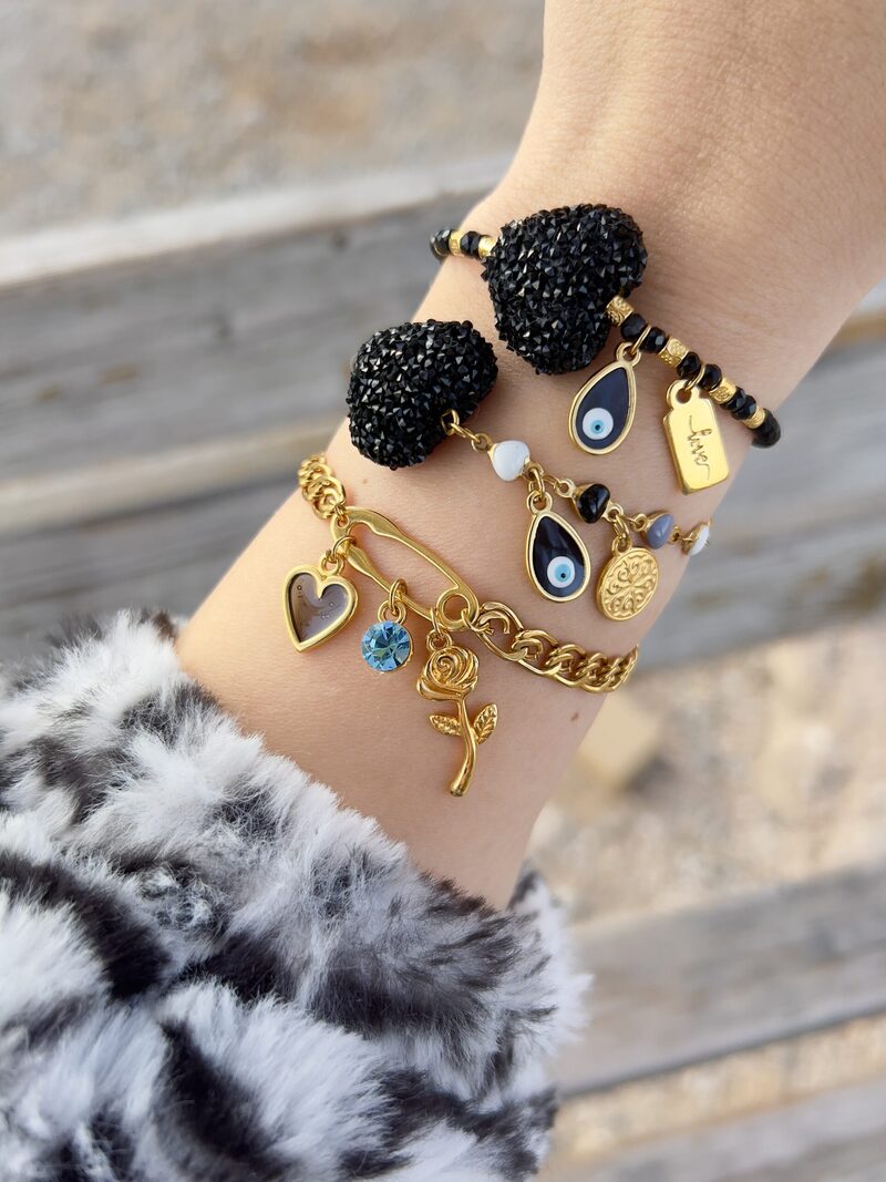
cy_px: 591
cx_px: 443
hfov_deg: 53.1
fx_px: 887
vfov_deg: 67.3
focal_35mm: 26
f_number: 1.5
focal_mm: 5.7
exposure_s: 1/205
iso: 50
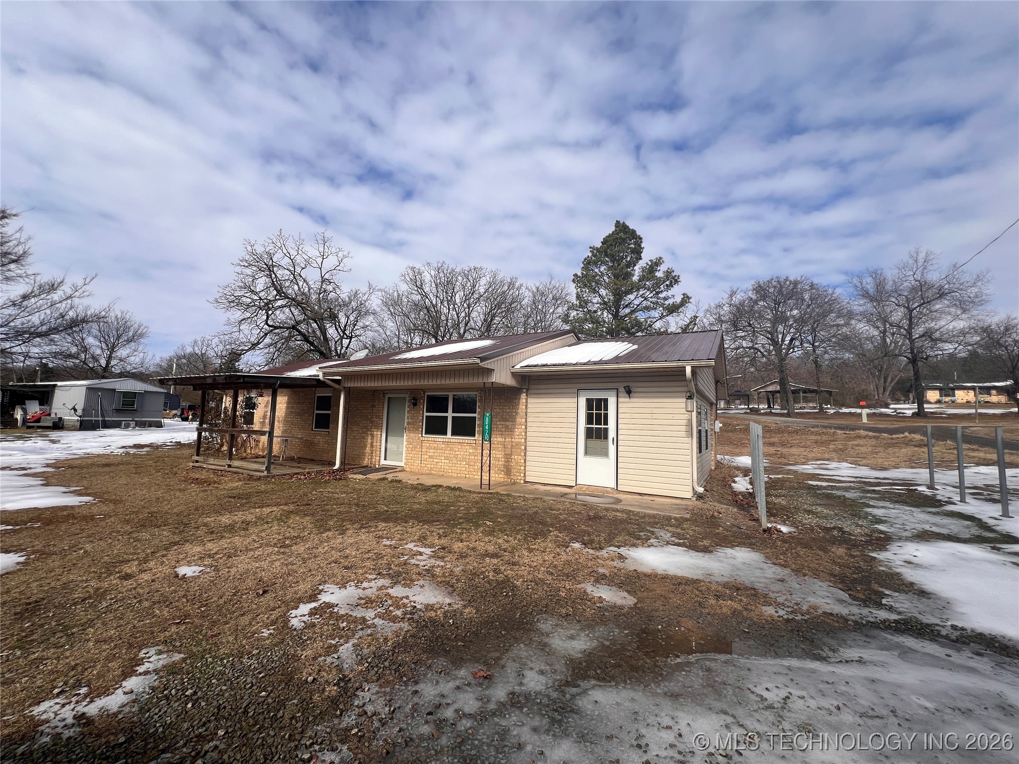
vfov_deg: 89.9
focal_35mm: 13
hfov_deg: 106.2
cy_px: 382
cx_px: 510
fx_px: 383
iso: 32
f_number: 1.8
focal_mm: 1.57
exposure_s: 1/2370
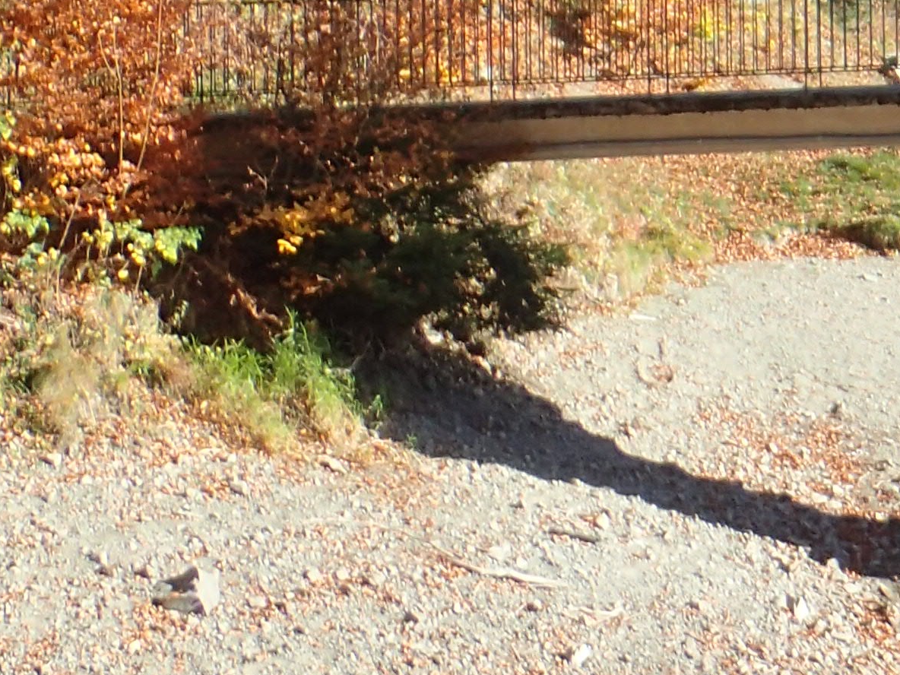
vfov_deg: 8.0
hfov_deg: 10.3
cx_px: 1730
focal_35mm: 179
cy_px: -512
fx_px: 4654
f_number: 4.5
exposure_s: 1/200
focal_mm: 8.41
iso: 100
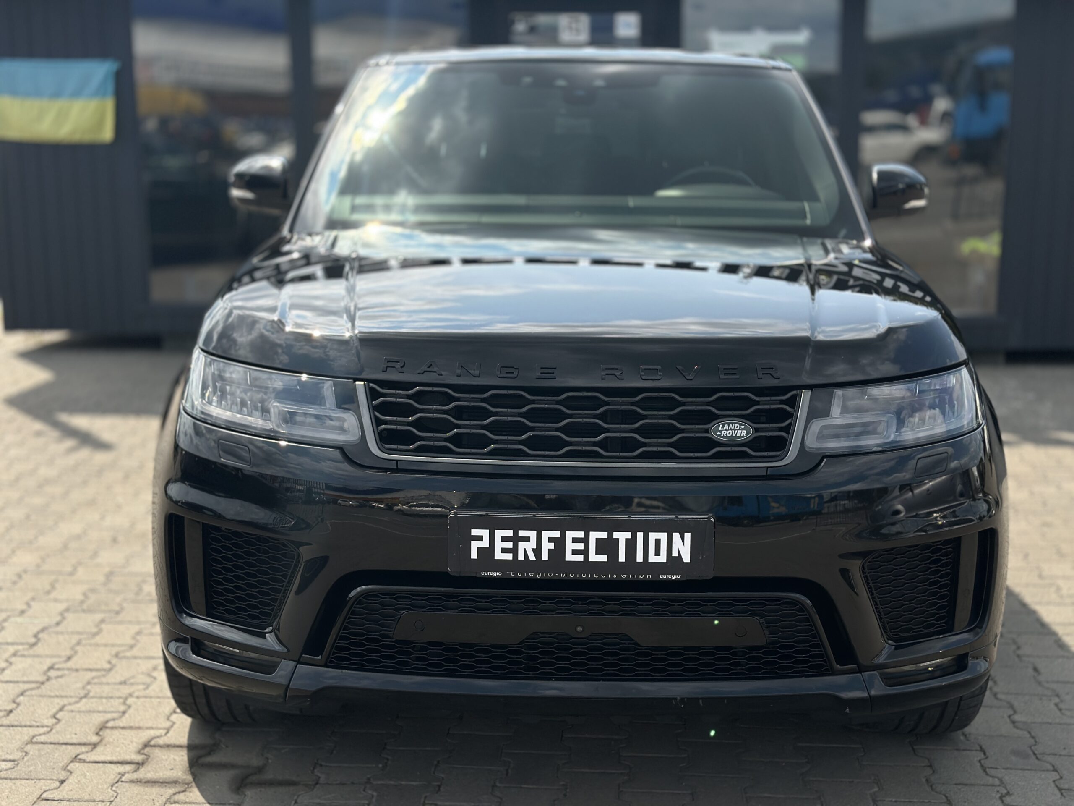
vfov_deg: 30.3
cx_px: 537
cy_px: 403
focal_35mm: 48
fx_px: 1489
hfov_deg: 39.7
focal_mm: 6.86
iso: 100
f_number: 1.78
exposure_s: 1/5556
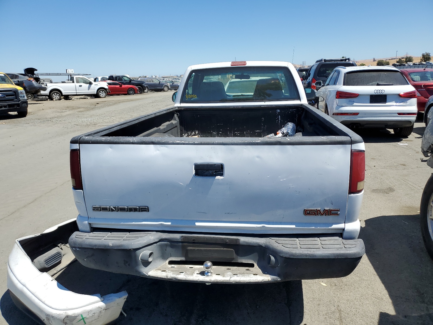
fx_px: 325
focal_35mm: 26
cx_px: 216
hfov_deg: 67.3
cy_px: 162
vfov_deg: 53.1
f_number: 1.5
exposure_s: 1/3333
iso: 50
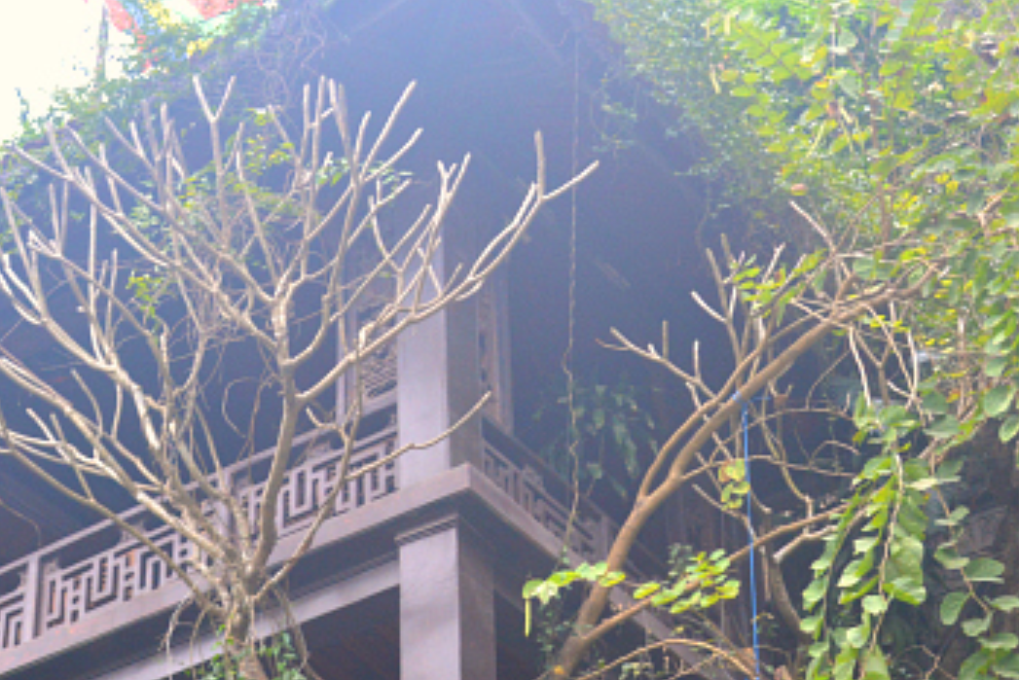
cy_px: 432
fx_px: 2492
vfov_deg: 15.5
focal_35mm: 88
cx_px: 596
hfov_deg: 23.1
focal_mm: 32
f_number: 5.6
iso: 450
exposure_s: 1/160
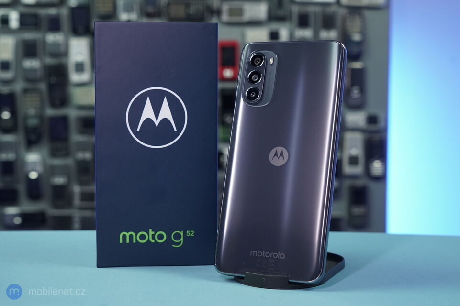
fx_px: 600
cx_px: 230
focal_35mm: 47
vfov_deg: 28.6
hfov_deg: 41.9
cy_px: 153
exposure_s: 1/160
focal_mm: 47
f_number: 7.1
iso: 2000
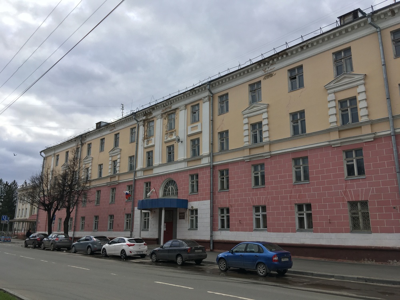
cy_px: 150
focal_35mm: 29
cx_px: 200
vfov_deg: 48.2
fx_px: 335
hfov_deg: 61.7
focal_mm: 4.15
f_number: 2.2
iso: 25
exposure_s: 1/950
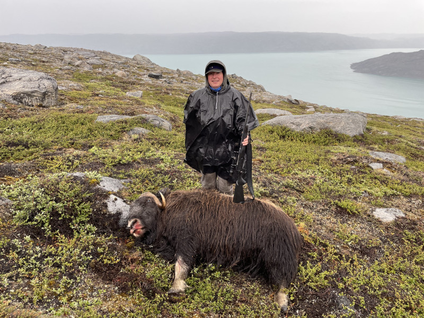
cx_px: 212
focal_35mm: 26
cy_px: 159
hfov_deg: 67.3
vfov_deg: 53.1
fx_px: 318
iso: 40
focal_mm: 4.2
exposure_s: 1/121
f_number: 1.6
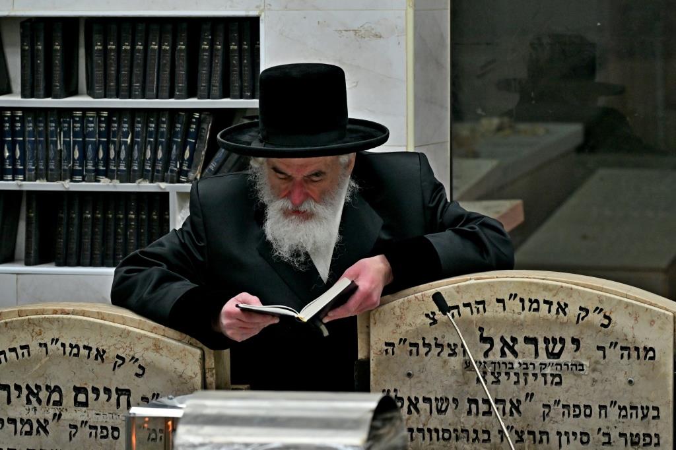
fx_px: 3379
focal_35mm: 180
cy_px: 225
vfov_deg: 7.6
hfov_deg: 11.4
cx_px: 338
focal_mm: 120
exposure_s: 1/200
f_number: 4
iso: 400
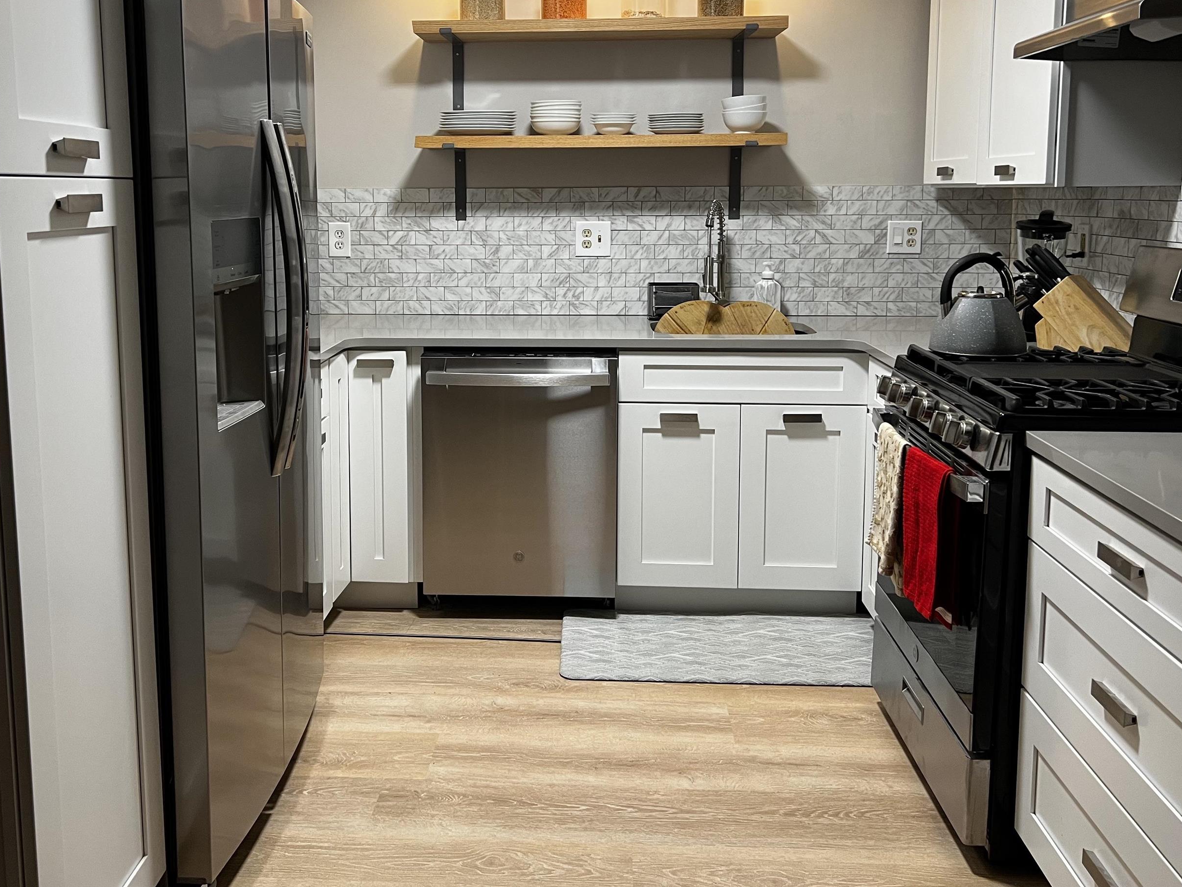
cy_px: 326
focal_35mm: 33
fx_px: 1127
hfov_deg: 55.2
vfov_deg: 42.6
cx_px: 525
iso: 125
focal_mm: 5.7
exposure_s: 1/60
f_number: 1.5
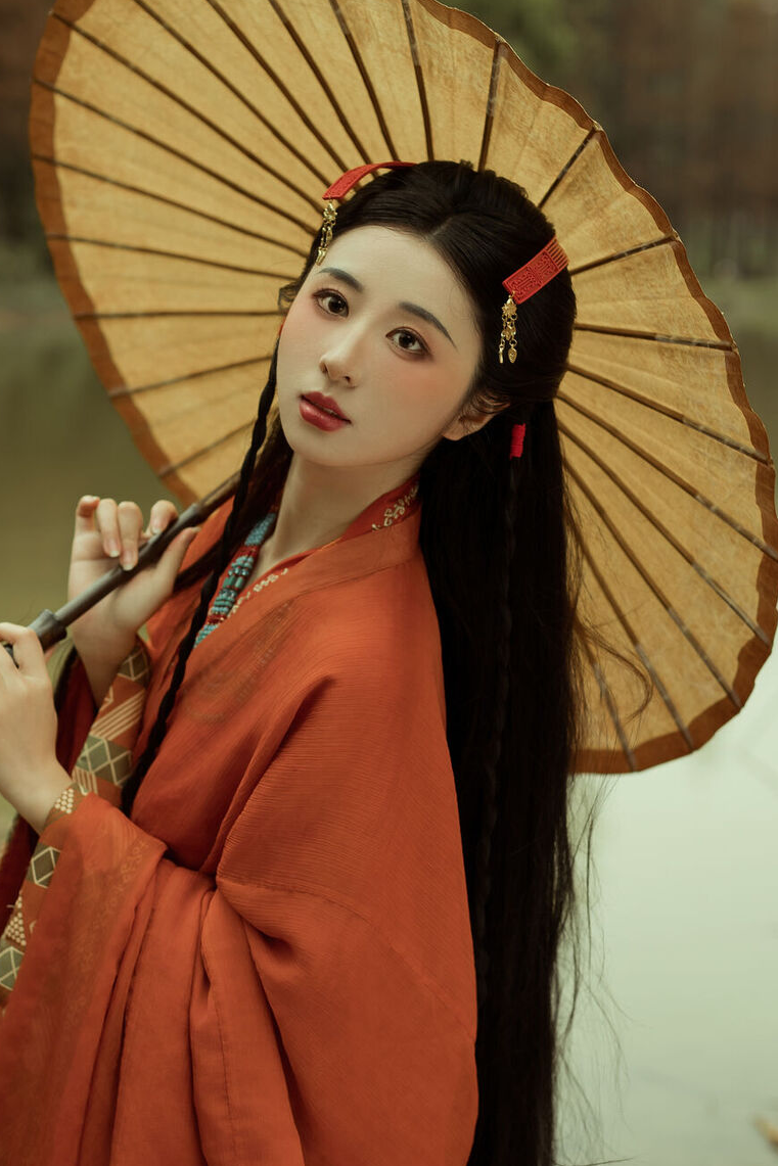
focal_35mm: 69
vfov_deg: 29.2
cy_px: 612
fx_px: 2236
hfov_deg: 19.7
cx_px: 344
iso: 125
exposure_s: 1/250
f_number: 2.8
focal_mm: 50
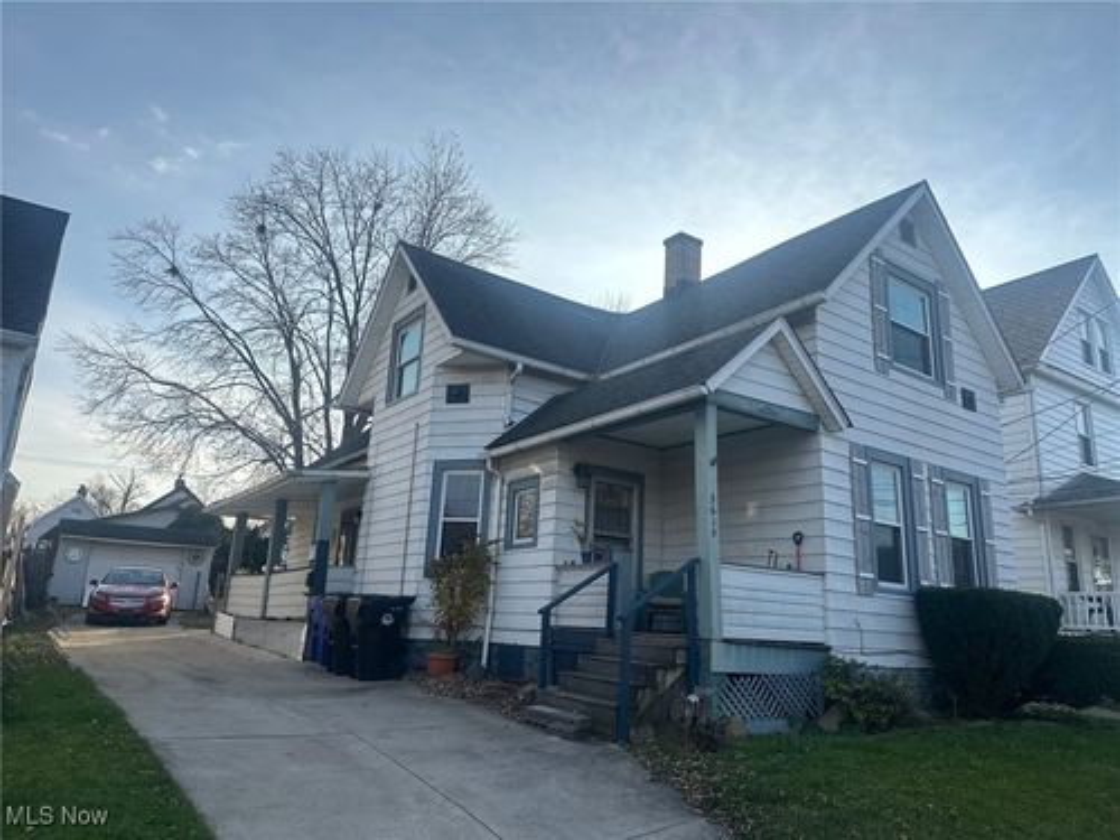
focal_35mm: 24
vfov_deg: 56.8
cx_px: 560
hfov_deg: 71.6
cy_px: 420
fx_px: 777
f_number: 1.78
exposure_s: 1/3472
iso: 80
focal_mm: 6.86
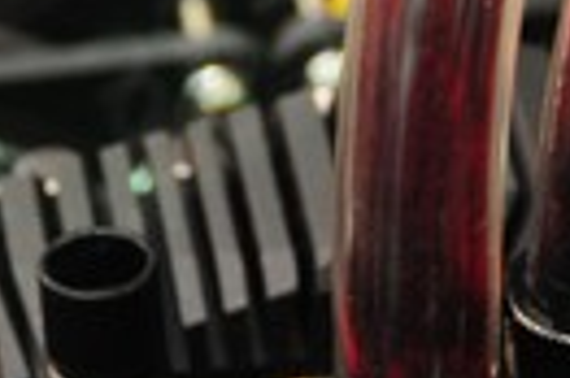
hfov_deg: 5.0
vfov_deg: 3.3
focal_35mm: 413
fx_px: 6531
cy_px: 571
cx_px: 531
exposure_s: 1/25
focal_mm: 60
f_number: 4.8
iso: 800
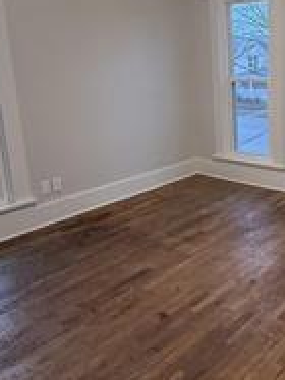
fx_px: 396
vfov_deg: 50.7
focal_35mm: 36
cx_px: 269
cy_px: 136
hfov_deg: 36.5
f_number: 2.2
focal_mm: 2.22
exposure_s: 1/120
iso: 320
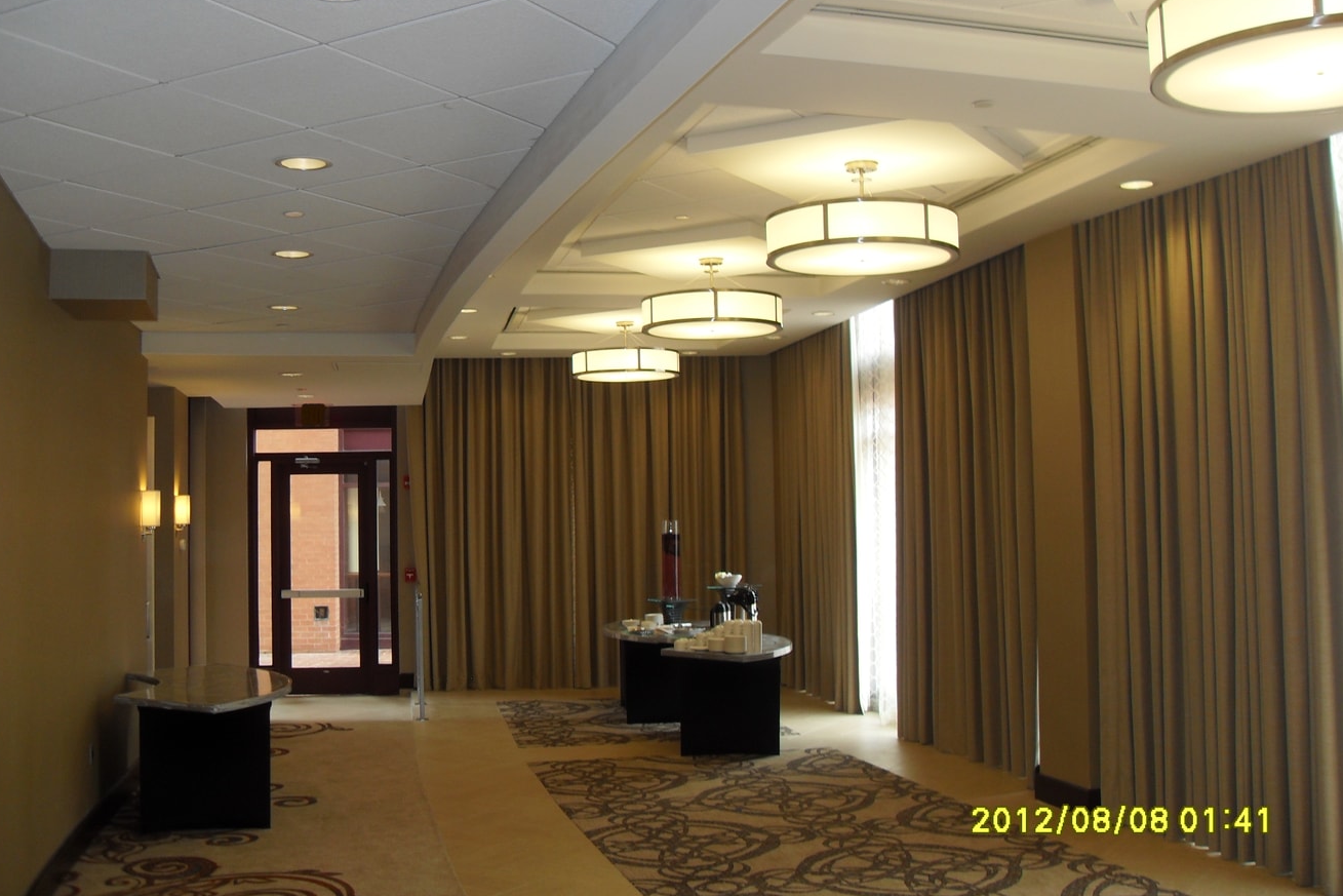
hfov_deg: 53.1
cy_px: 407
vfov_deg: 36.9
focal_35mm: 36
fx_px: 1343
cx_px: 670
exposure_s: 1/45
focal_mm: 6.3
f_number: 2.8
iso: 100
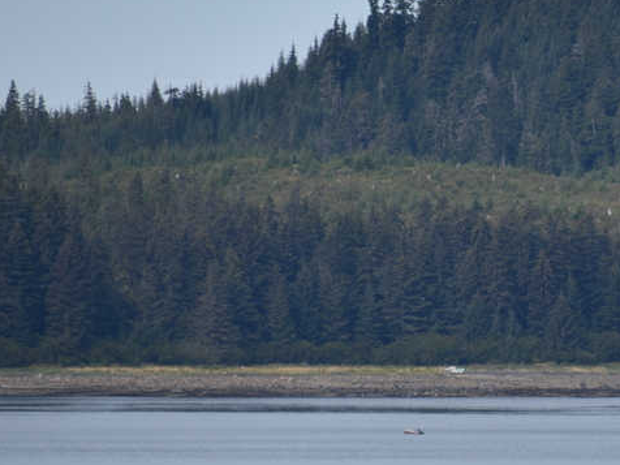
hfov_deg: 2.6
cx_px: 498
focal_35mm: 776
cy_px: 279
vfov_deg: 1.9
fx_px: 13899
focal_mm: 300
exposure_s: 1/640
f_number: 6.3
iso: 100
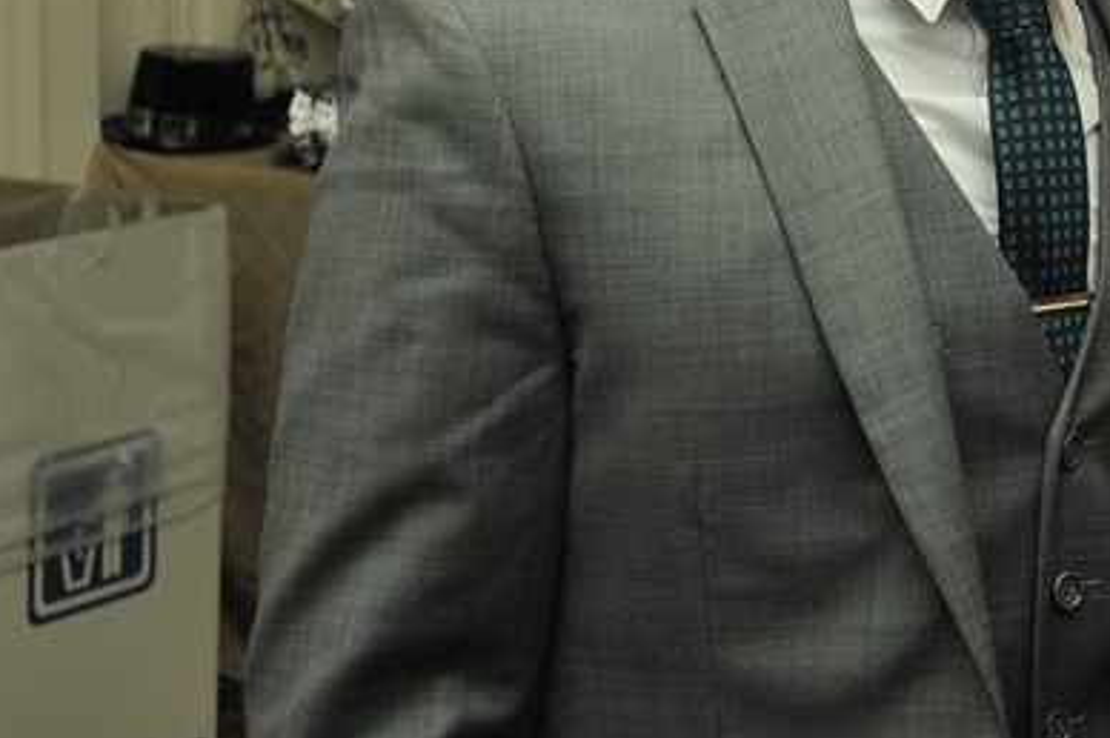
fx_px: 3574
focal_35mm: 116
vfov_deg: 11.5
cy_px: -166
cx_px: 1190
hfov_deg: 17.1
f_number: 4.2
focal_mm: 30
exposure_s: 1/50
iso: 400
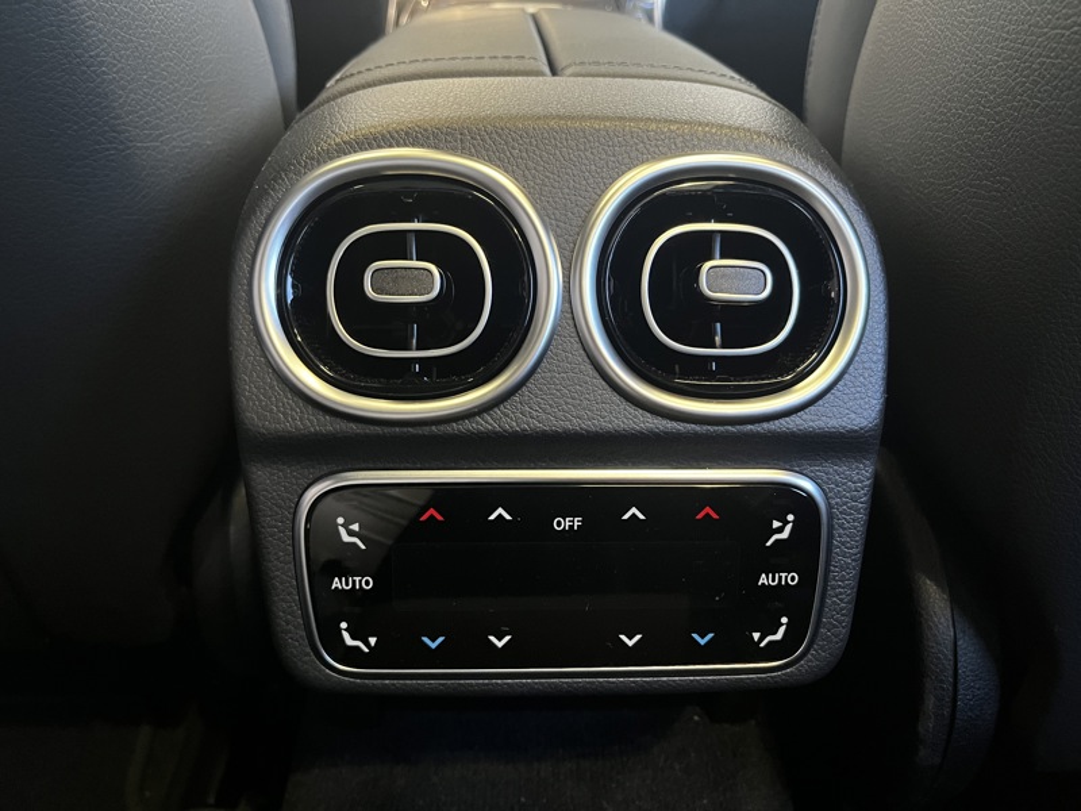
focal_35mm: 26
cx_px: 540
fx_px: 812
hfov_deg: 67.3
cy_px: 406
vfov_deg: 53.1
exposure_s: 1/39
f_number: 1.6
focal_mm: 5.1
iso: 640
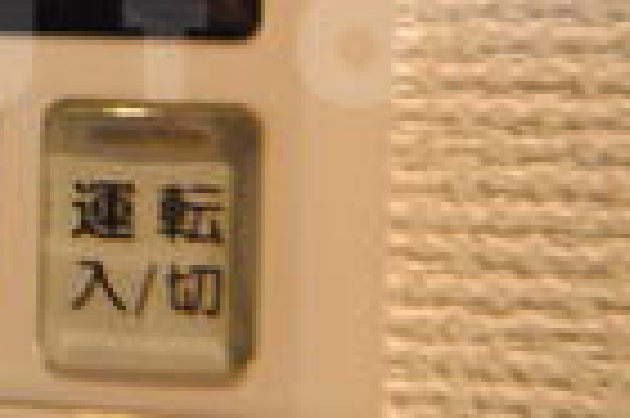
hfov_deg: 27.7
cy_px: 54
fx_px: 961
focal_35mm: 55
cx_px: -256
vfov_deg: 24.0
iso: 1600
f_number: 4.5
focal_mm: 8
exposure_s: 1/80
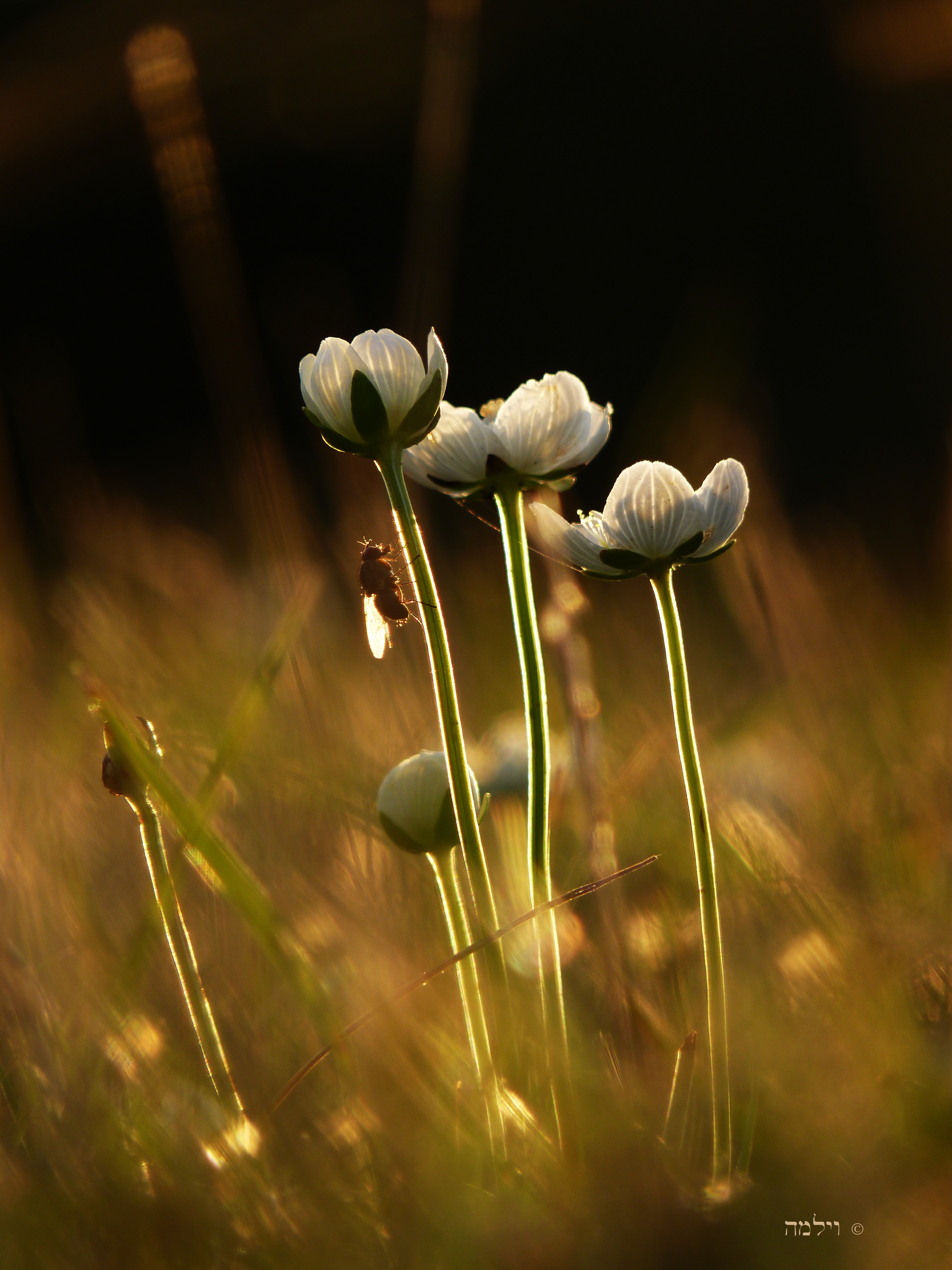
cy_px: 635
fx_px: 17821
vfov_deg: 4.1
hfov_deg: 3.1
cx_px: 476
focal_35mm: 486
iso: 80
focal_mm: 86.4
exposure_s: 1/200
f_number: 4.4
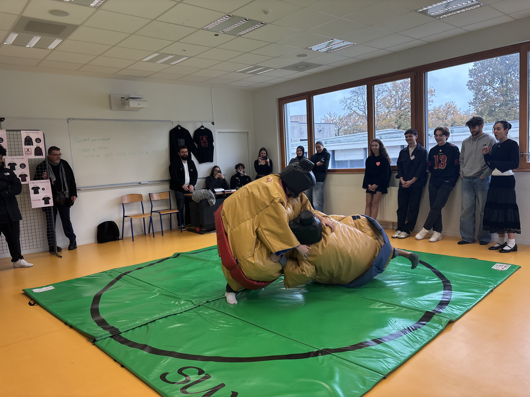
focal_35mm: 26
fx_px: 398
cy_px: 198
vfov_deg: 53.1
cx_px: 265
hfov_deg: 67.3
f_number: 1.6
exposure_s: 1/100
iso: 50
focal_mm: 5.96
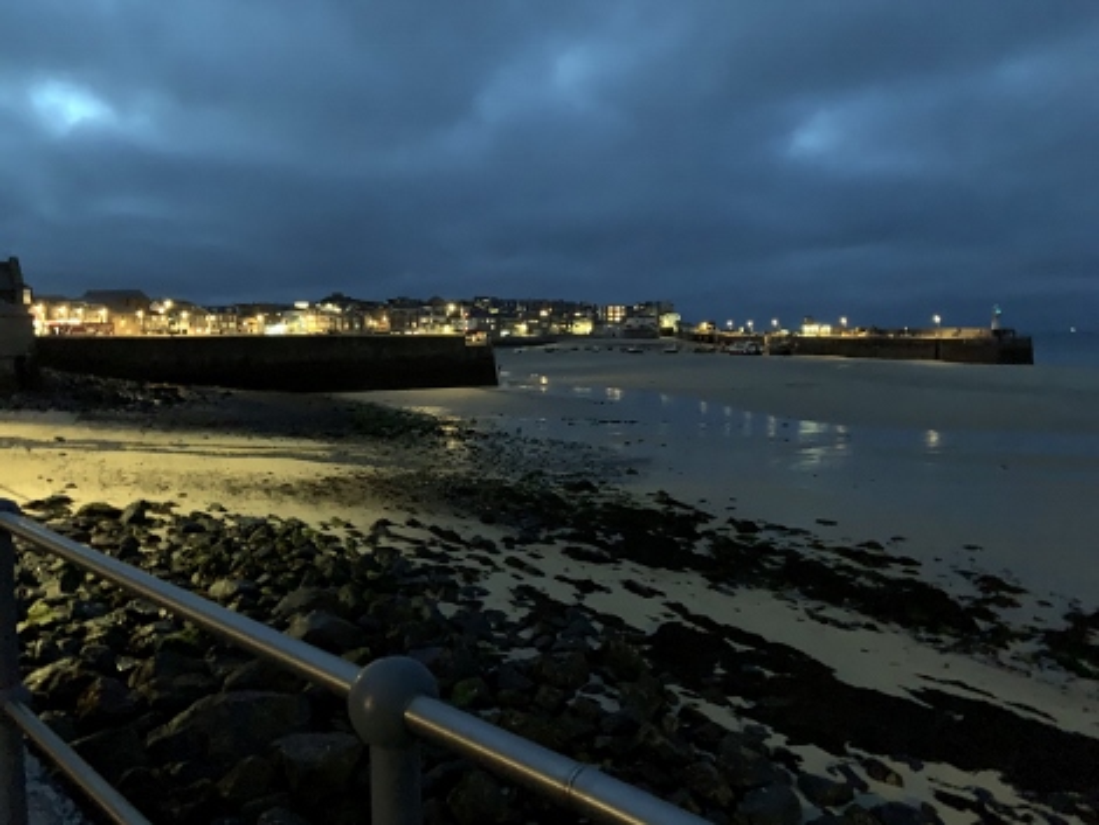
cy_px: 412
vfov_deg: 53.1
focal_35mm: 26
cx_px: 550
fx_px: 826
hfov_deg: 67.3
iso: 1250
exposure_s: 1/4
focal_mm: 4.25
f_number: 1.8
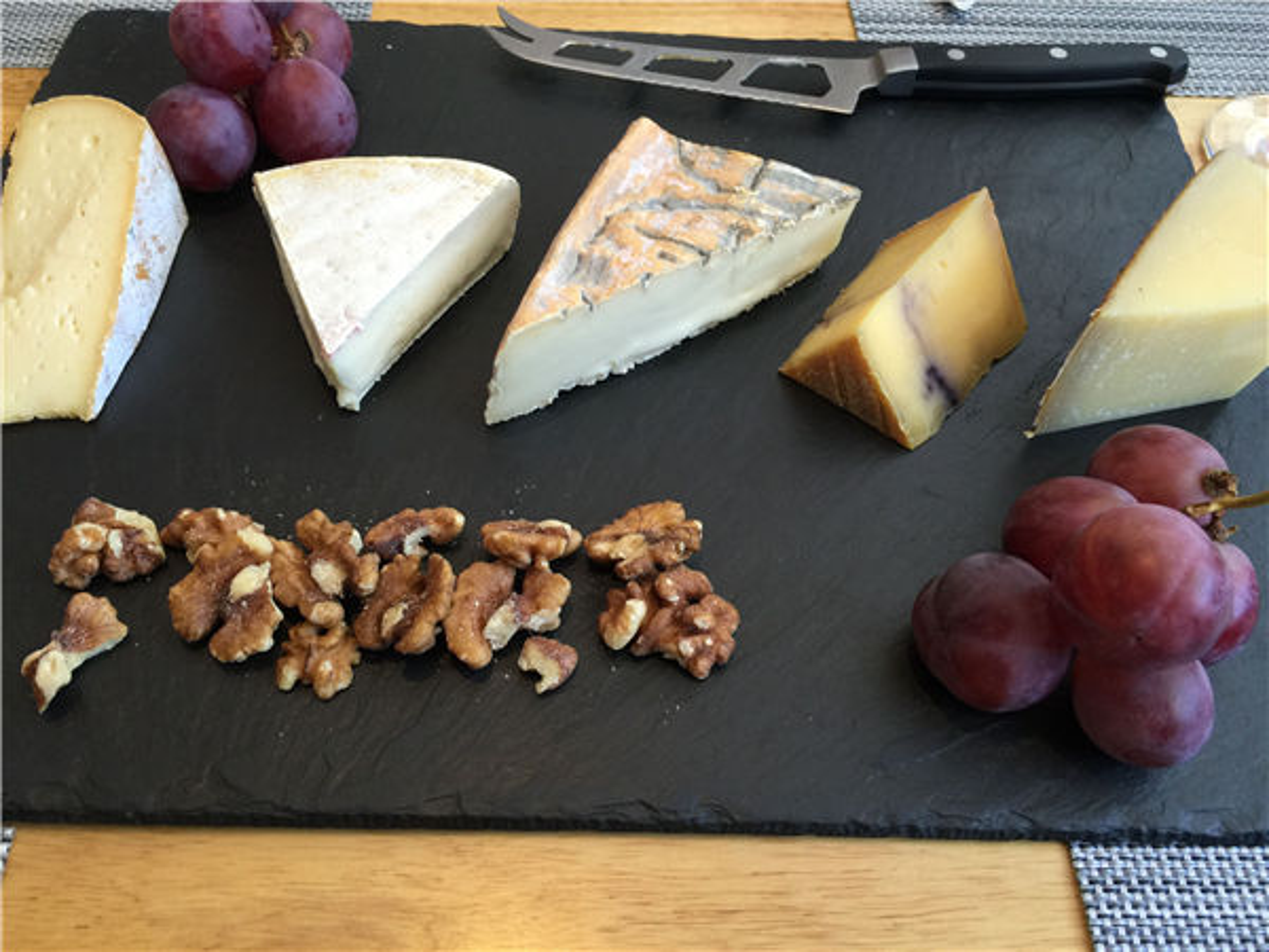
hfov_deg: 61.7
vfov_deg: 48.2
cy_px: 476
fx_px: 1063
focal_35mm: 29
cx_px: 634
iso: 40
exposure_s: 1/30
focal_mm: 4.15
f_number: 2.2
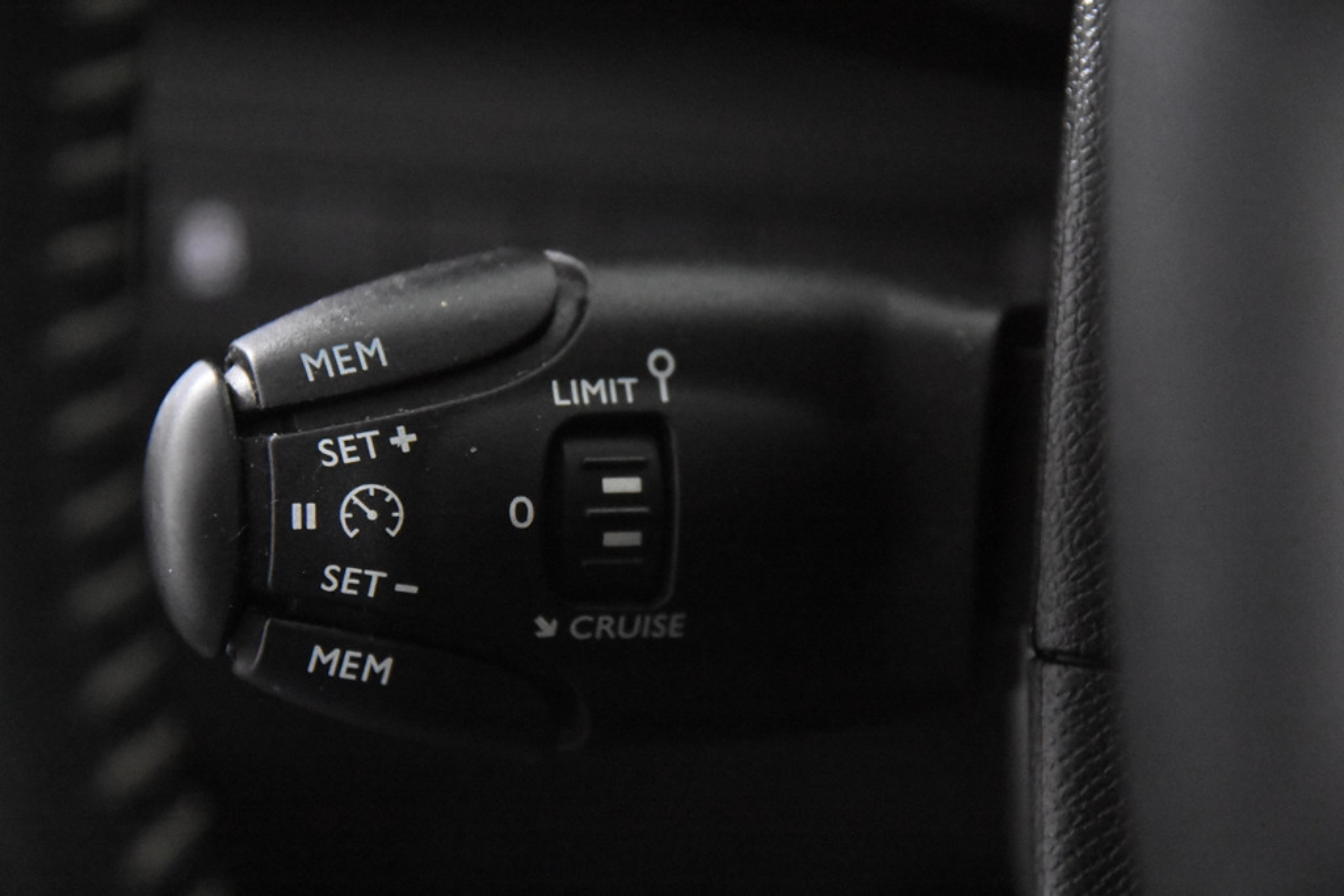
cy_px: 448
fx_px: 3920
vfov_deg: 13.0
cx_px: 672
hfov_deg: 19.5
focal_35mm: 105
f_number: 4
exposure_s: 1/80
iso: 12800
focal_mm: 70
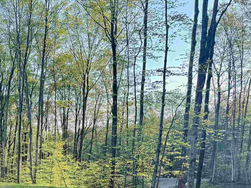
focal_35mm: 49
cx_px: 4
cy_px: 180
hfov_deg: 35.5
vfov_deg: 28.2
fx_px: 355
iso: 80
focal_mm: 6.76
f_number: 1.78
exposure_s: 1/805
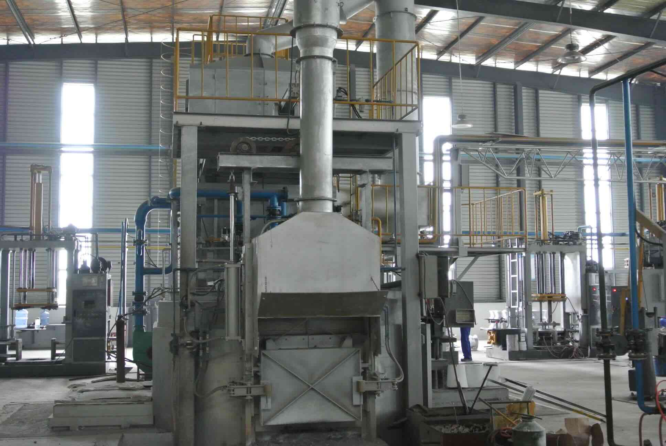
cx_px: 333
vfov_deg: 30.6
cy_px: 223
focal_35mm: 44
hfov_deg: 44.5
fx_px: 815
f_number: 4.2
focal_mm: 16.3
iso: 900
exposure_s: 1/30
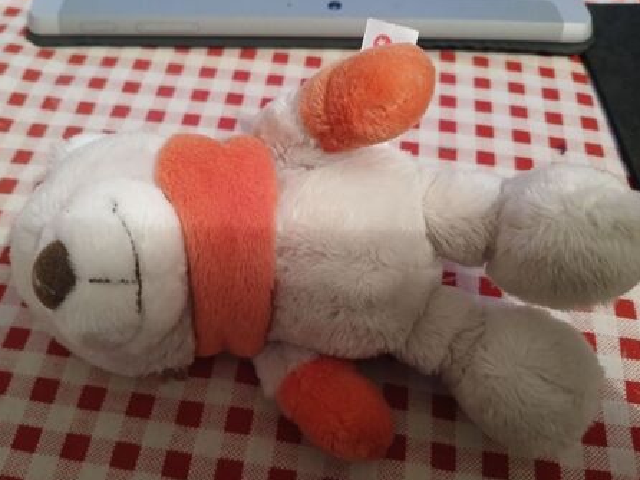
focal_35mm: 28
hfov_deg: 63.4
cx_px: 298
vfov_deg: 49.7
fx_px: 517
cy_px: 244
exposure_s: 1/20
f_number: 1.8
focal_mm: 3.98
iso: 640
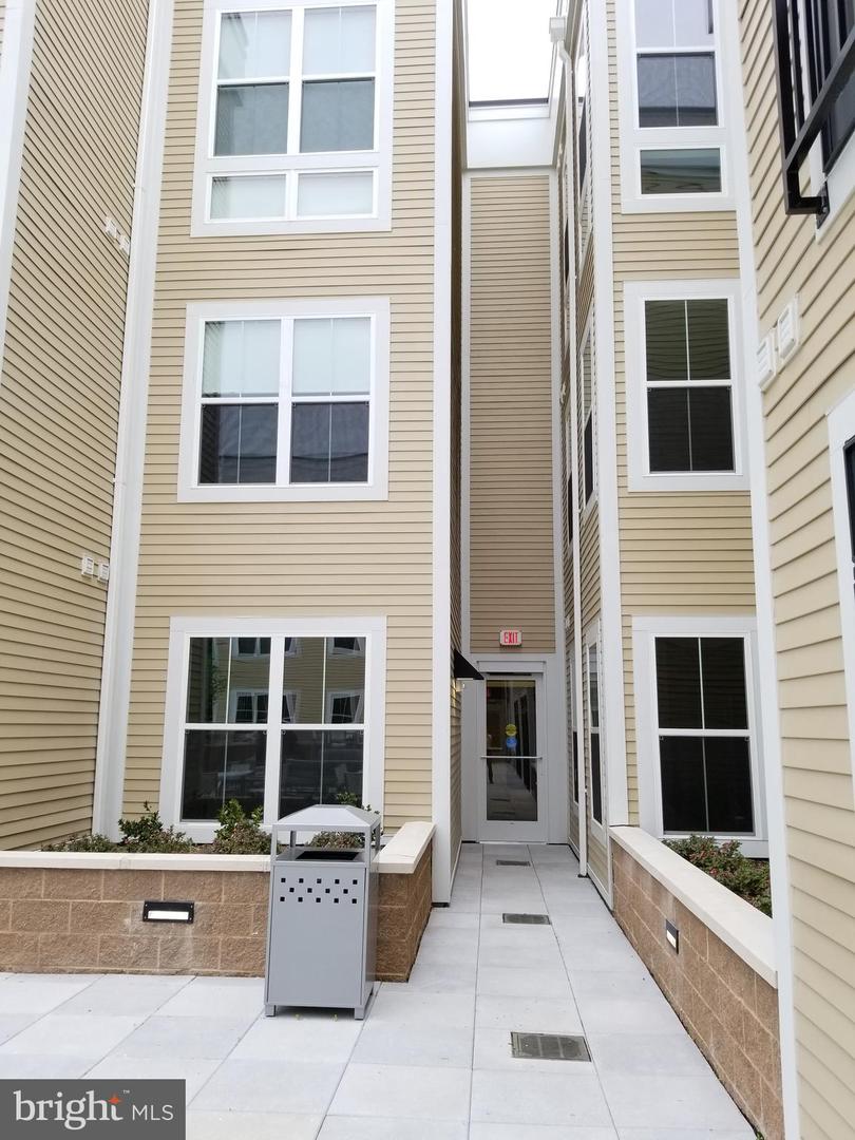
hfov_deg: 53.1
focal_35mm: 26
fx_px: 856
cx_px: 428
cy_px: 570
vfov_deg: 67.3
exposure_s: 1/395
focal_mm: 4.25
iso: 50
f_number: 1.7
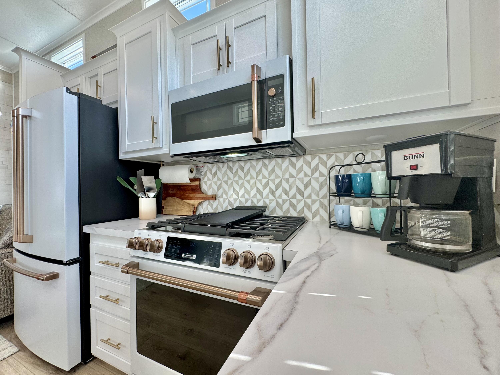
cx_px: 250
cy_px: 188
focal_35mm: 14
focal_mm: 2.22
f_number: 2.2
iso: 100
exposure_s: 1/120
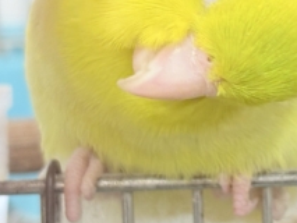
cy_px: 45
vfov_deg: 9.5
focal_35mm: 156
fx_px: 1339
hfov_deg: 12.4
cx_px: 330
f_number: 1.6
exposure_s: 1/50
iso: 80
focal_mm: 5.96
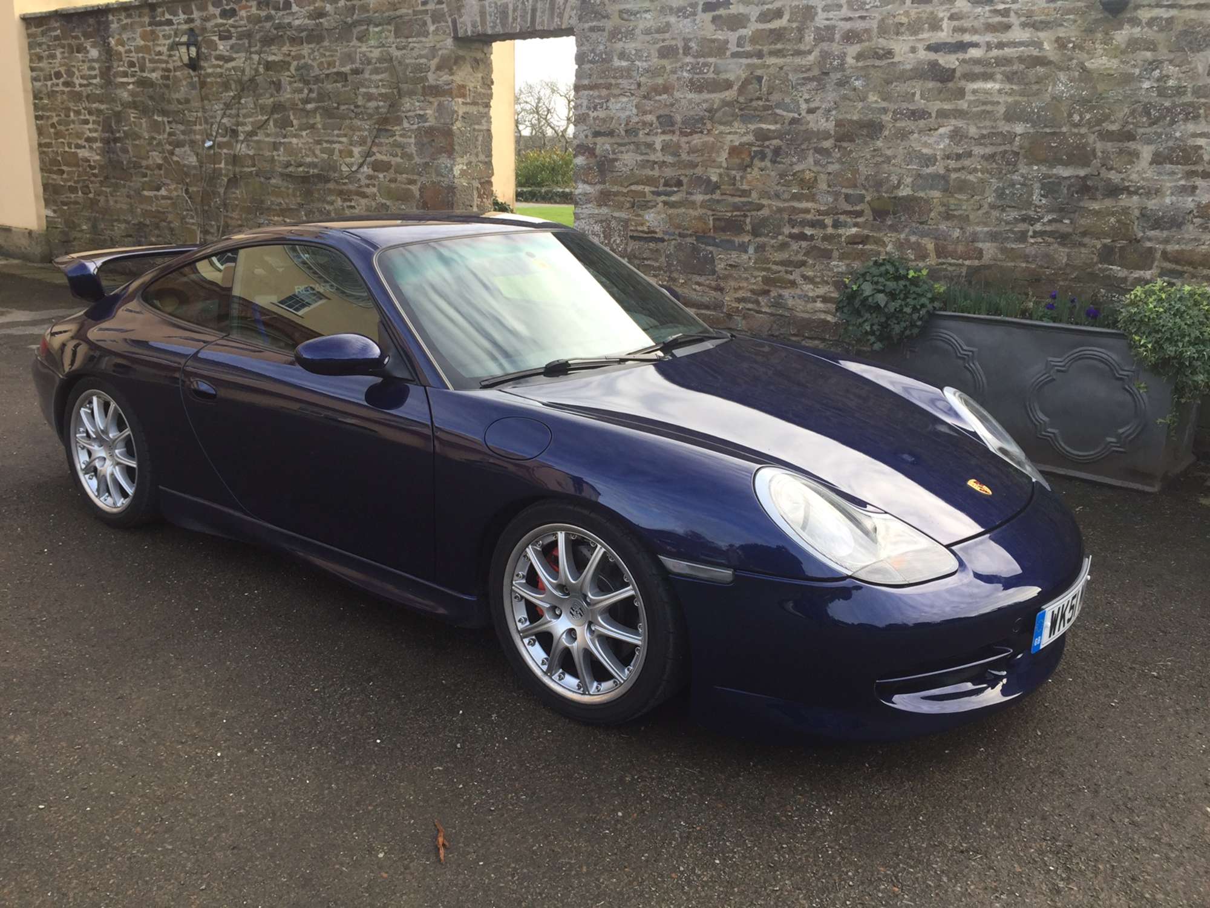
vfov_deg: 48.2
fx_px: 1014
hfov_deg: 61.7
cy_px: 454
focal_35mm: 29
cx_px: 605
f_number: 2.2
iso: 32
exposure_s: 1/206
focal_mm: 4.15
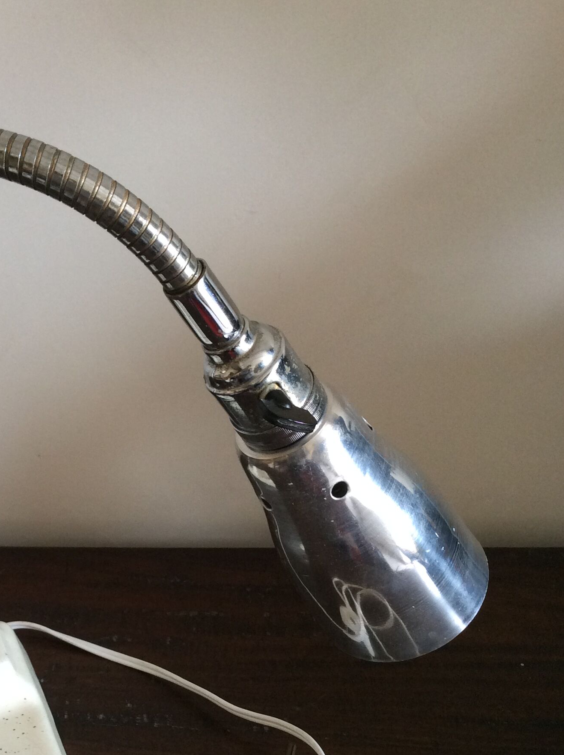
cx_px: 159
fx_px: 1024
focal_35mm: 47
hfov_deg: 30.4
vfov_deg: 40.0
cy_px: 505
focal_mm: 3.3
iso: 80
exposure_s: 1/25
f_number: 2.4
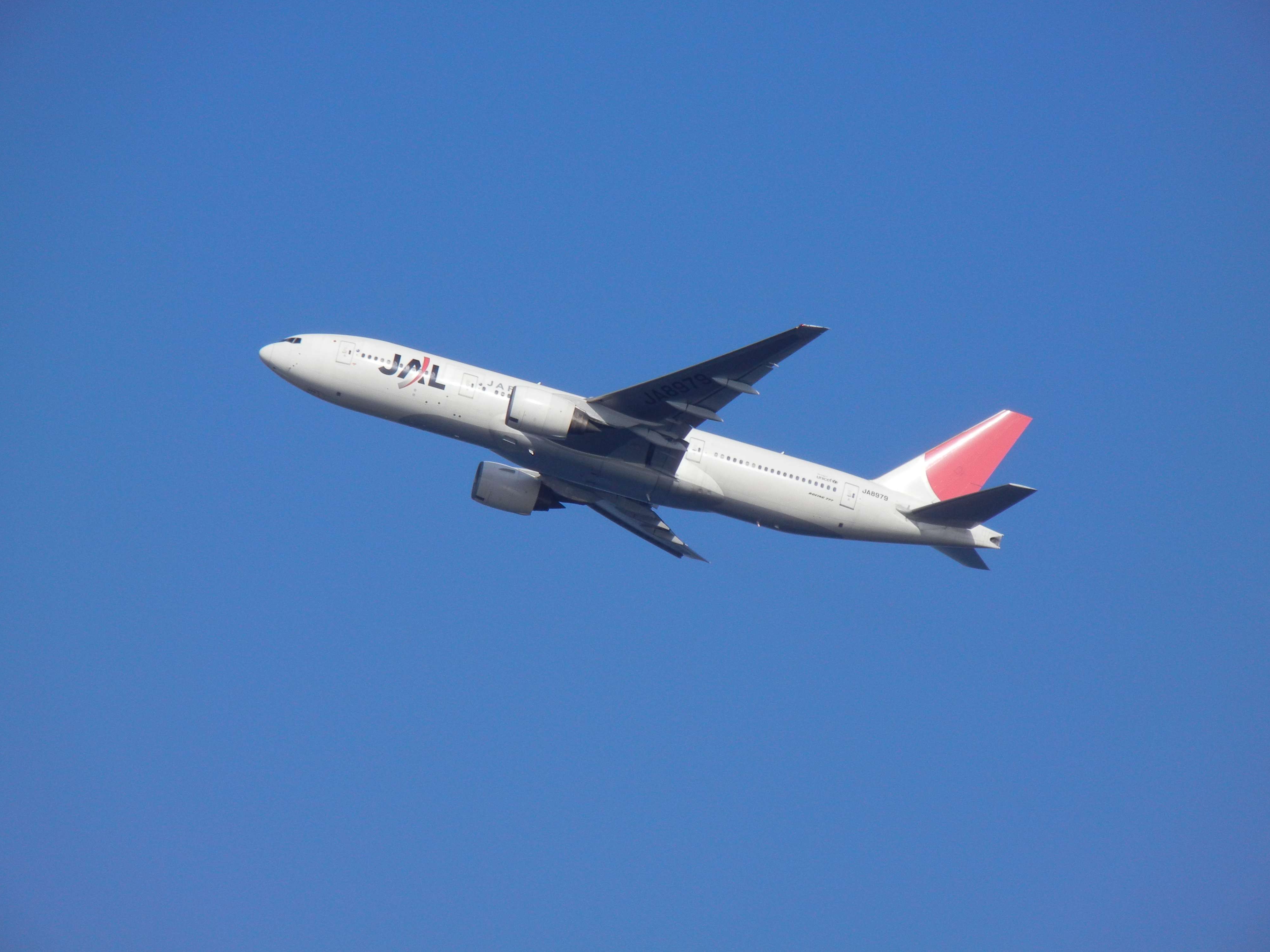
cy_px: 475
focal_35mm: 301
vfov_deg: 4.9
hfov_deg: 6.6
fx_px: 11043
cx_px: 636
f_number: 11.2
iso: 160
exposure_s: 1/330
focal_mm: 54
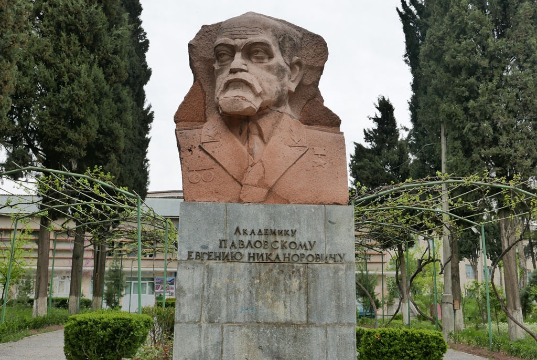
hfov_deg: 44.5
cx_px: 268
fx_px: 657
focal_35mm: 44
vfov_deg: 30.6
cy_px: 180
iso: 800
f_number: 5.6
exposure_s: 1/400
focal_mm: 19.9
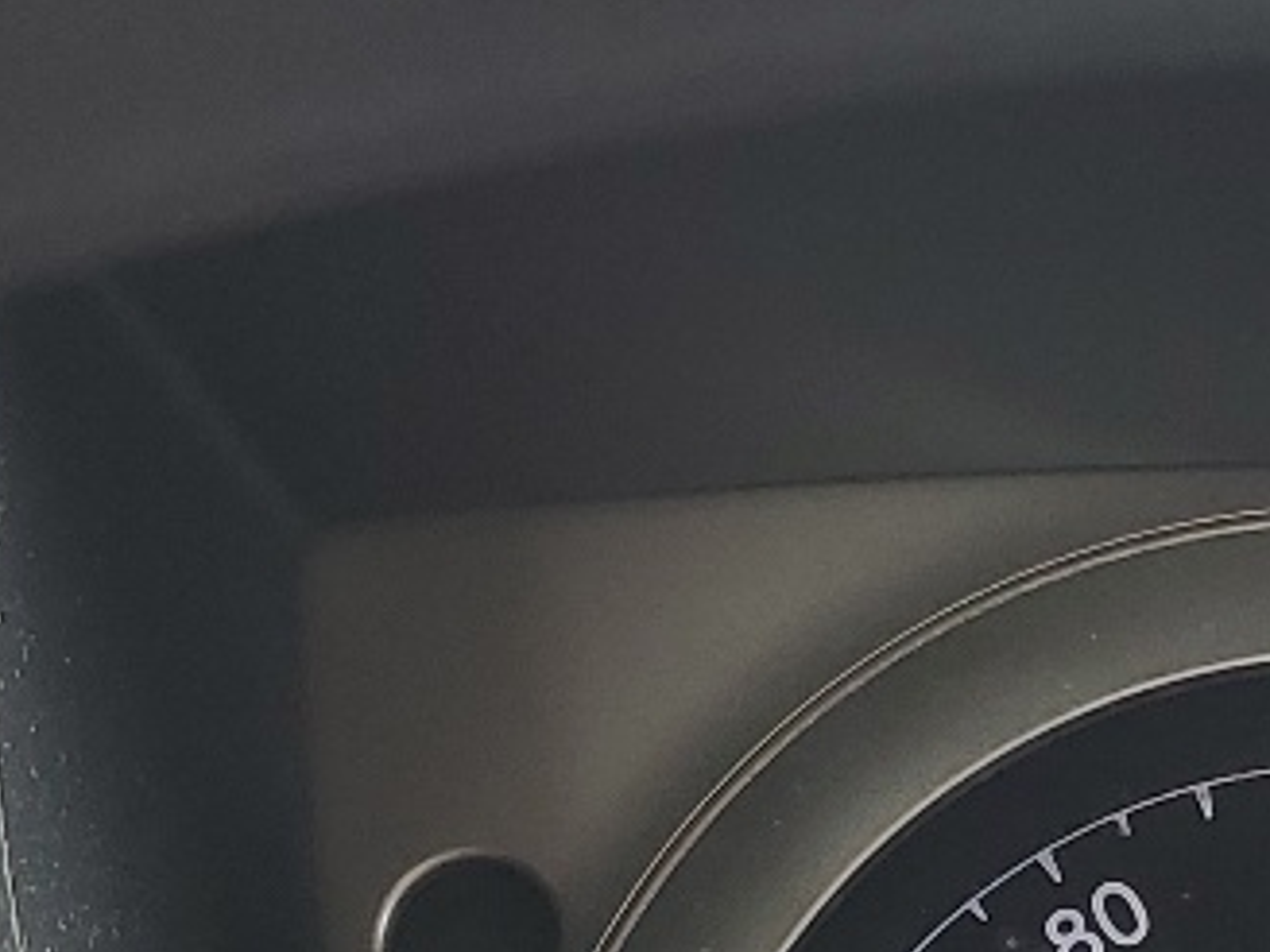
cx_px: 1313
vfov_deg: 11.5
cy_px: 1029
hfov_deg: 15.2
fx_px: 4659
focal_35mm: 127
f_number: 1.5
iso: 50
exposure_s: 1/182
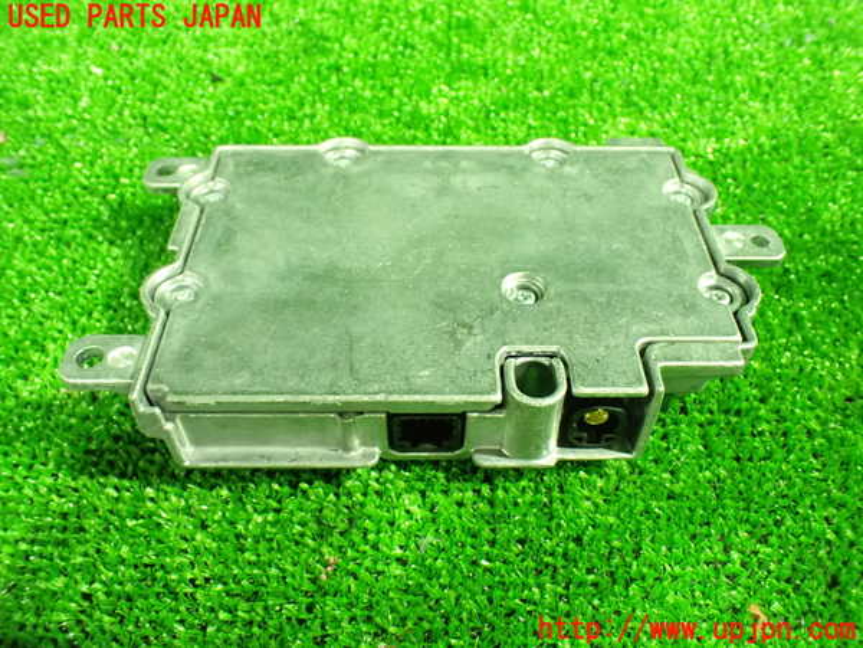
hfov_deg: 60.0
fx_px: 748
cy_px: 324
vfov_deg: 46.8
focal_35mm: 30
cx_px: 432
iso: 1600
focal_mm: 5.4
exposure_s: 1/30
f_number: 2.3
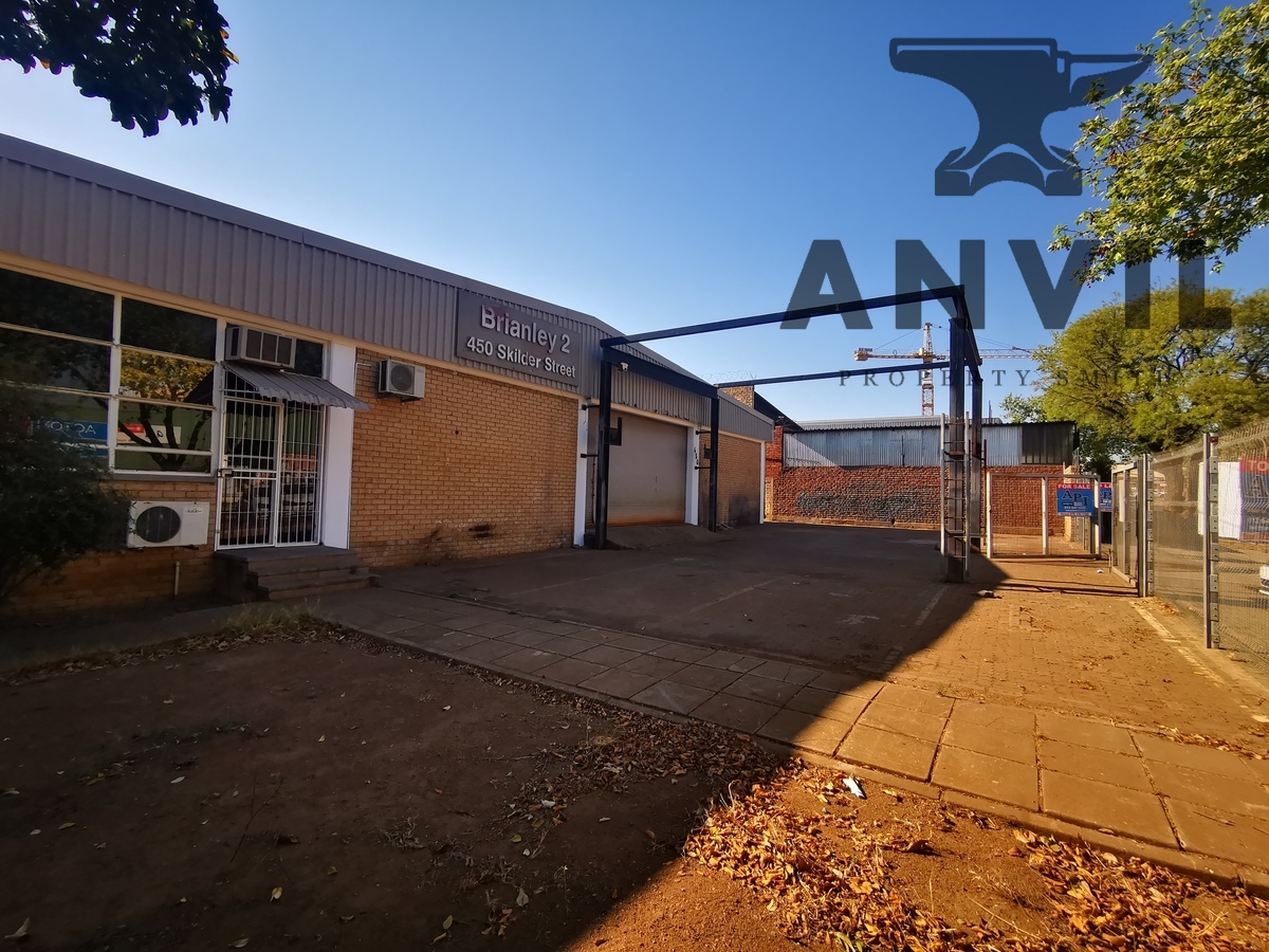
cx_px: 634
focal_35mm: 16
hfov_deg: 94.5
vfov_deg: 78.1
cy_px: 476
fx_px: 587
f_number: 2.2
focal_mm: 2.35
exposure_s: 1/617
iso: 50
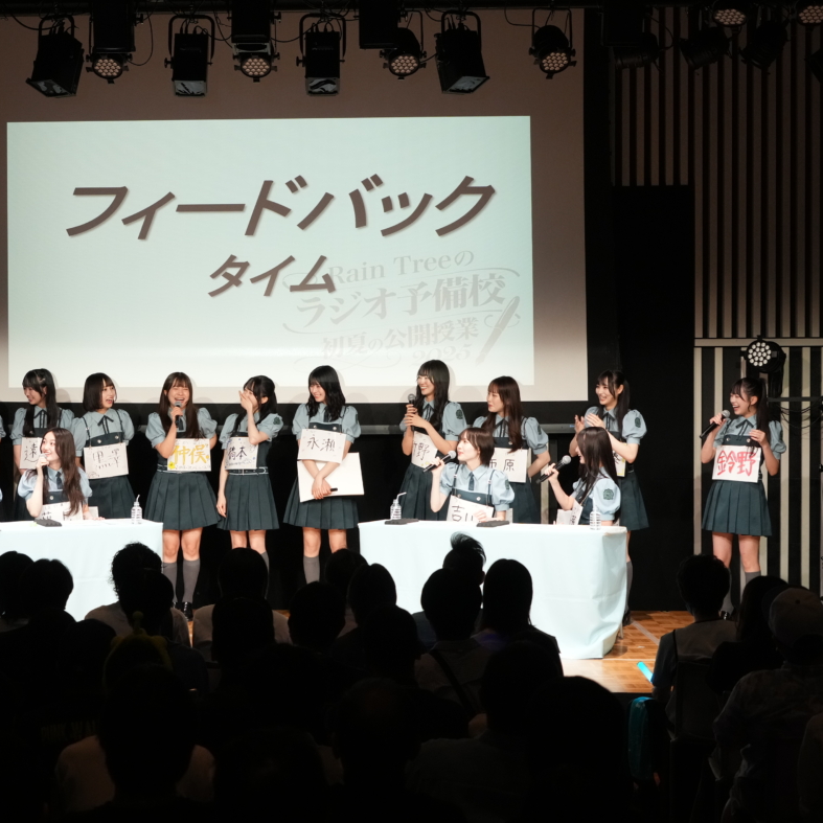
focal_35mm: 70
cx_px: 237
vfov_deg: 24.7
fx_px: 1883
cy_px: 411
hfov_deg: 24.5
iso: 3200
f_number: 5.6
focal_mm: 54
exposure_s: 1/250
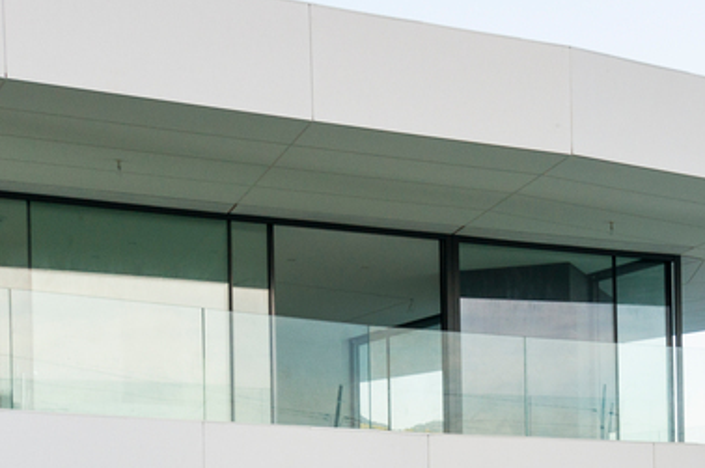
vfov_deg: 16.8
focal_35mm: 80
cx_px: 602
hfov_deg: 24.8
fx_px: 1565
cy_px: 433
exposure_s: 1/100
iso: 100
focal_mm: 18
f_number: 7.1
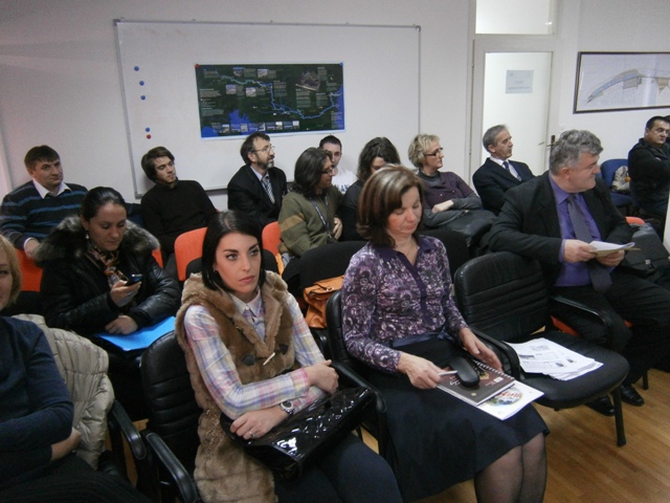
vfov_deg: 53.1
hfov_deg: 67.3
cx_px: 335
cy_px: 252
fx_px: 503
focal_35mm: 26
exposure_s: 1/30
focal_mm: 4.7
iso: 400
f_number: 2.8
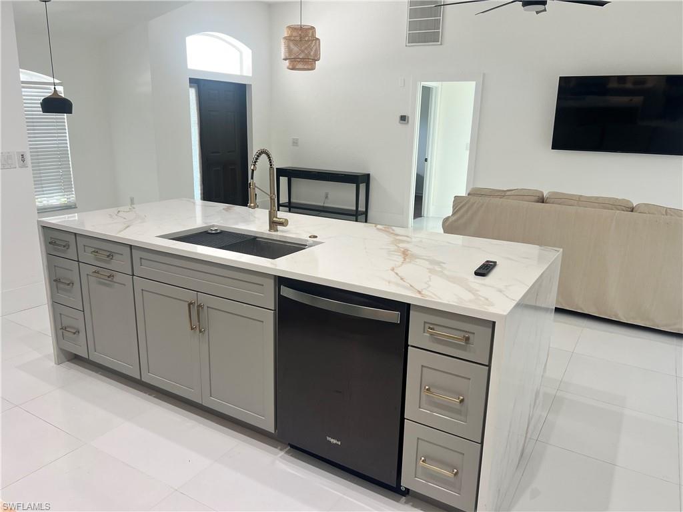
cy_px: 256
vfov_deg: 53.1
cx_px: 342
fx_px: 513
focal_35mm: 26
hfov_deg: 67.3
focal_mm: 5.7
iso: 64
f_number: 1.5
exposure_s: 1/60
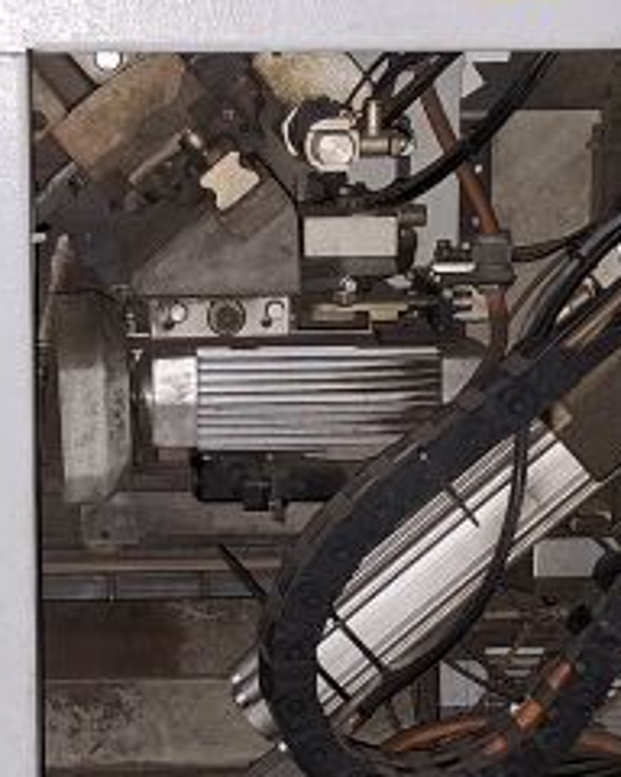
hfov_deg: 15.3
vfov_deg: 19.2
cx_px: 163
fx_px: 2297
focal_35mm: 100
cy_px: 388
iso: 320
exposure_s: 1/40
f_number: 1.8
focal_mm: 5.54
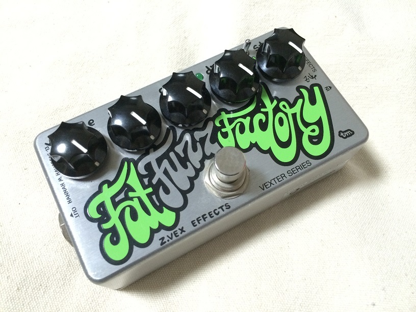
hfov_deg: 61.7
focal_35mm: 29
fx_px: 349
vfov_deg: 48.2
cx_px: 208
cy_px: 156
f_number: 2.2
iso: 320
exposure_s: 1/33
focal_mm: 4.15
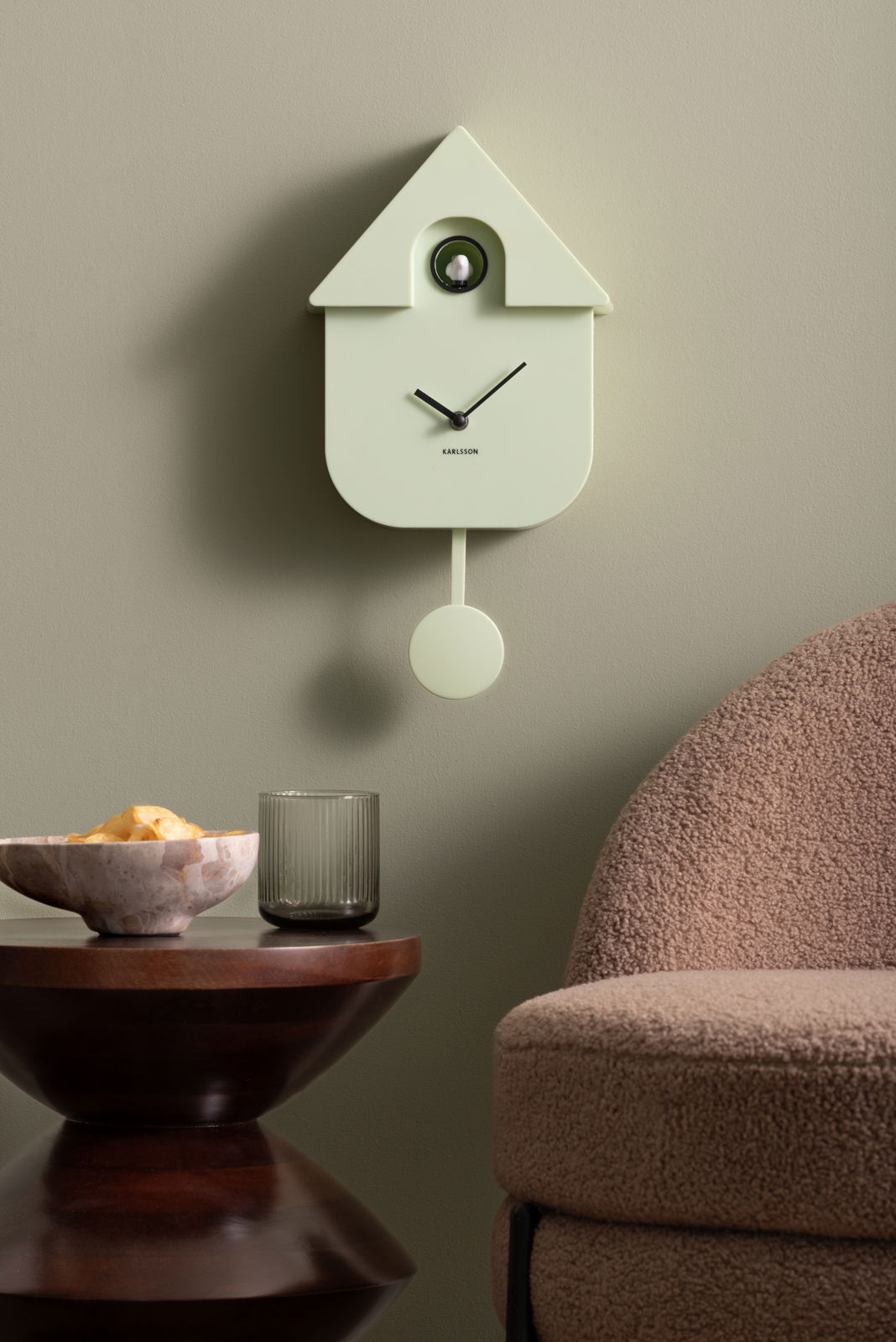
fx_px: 5222
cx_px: 448
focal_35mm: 140
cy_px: 671
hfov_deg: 9.8
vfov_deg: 14.6
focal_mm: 140
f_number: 13
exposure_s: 1/125
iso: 125
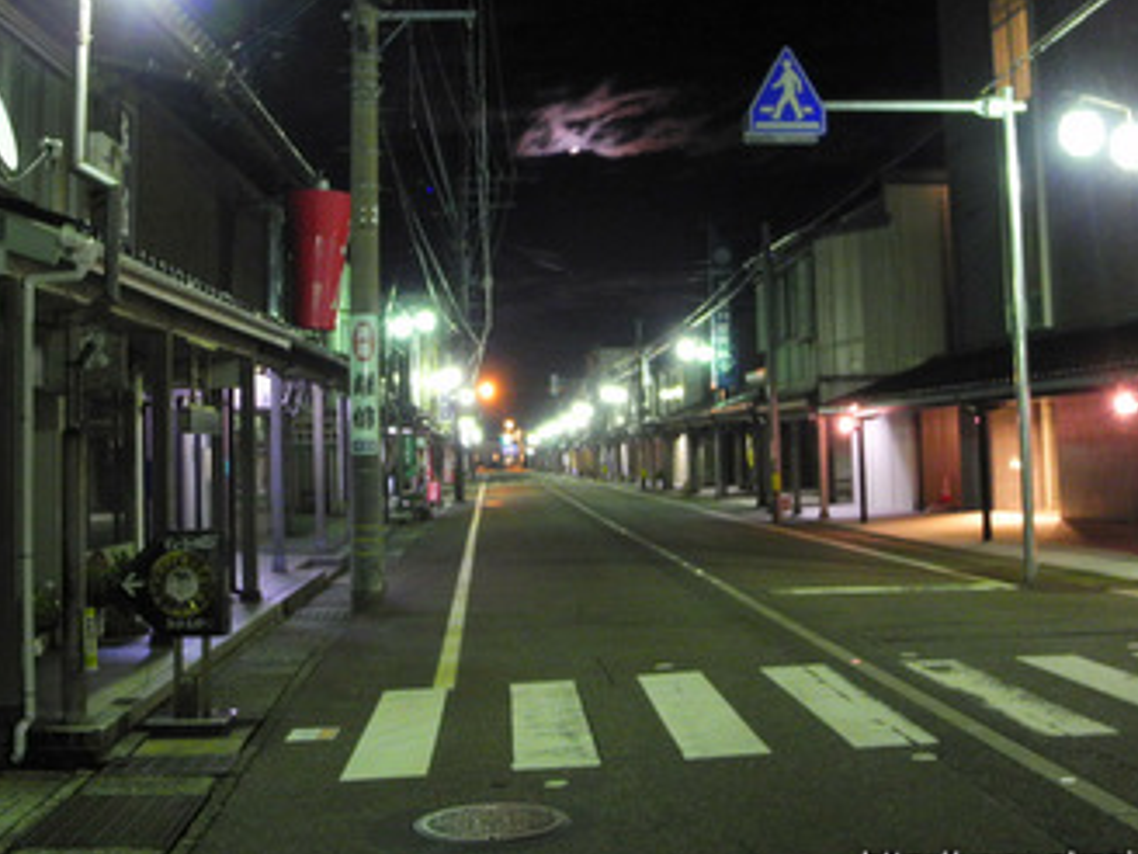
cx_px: 628
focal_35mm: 41
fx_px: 1348
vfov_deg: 34.9
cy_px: 309
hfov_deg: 45.7
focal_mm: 6
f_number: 2.8
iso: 400
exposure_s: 1/3.8
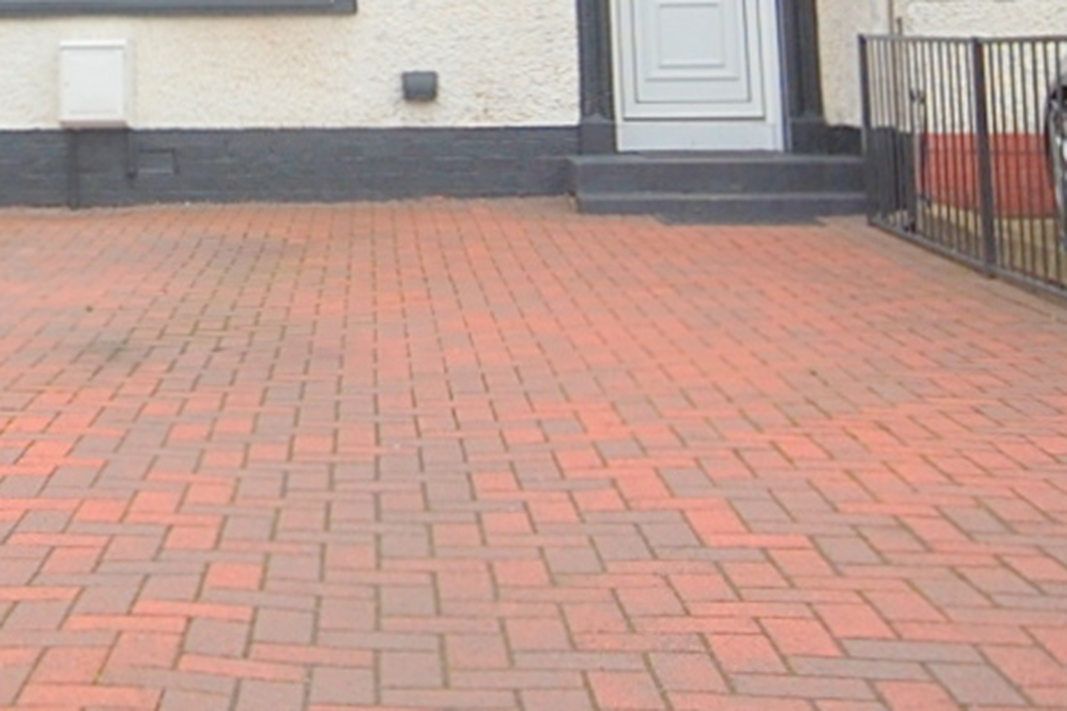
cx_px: 71
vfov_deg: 18.6
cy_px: -219
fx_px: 2015
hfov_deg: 28.3
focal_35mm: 68
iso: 200
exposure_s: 1/160
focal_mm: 14
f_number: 6.3
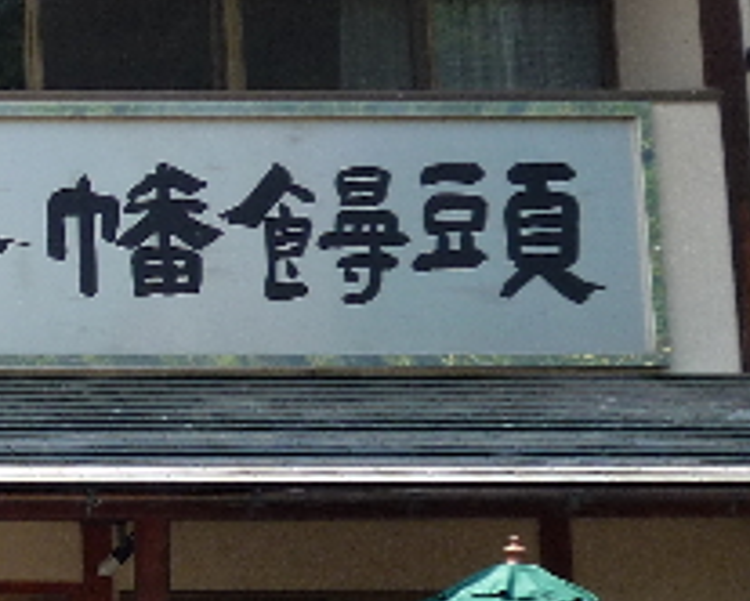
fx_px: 2600
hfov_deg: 14.3
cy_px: 355
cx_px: -652
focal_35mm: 117
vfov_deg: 13.2
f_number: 2.8
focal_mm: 6
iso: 100
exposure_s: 1/500
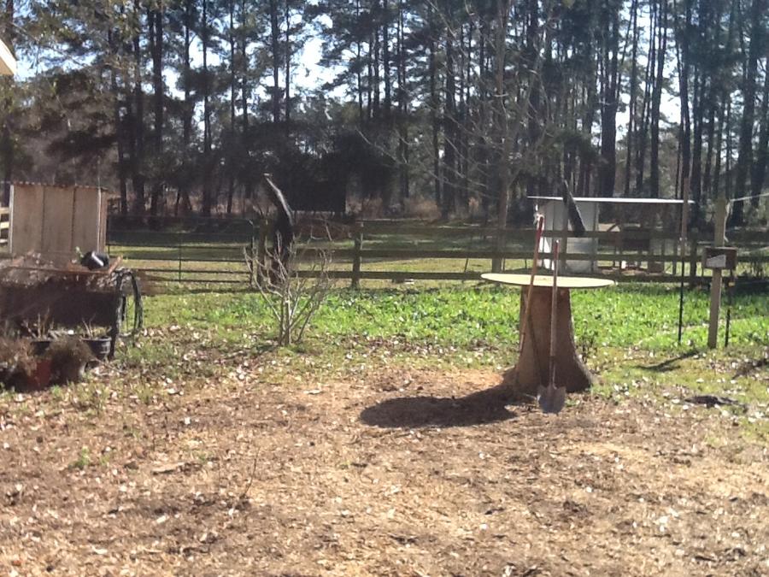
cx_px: 384
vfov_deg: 32.9
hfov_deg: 42.9
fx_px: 977
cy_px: 288
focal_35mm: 44
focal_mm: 2.03
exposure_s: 1/685
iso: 40
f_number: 2.4
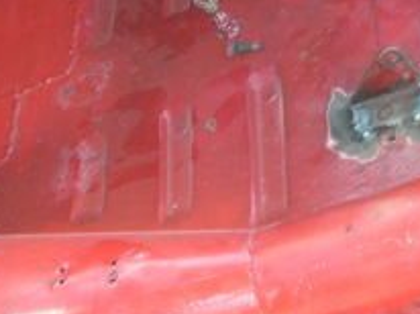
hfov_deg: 18.0
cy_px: -4
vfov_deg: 13.4
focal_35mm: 109
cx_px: 135
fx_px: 1321
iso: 122
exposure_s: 1/60
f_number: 2.8
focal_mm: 5.8
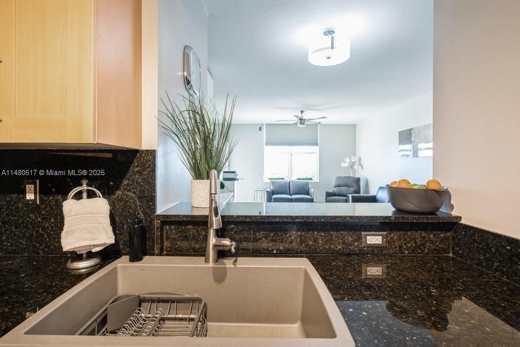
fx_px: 231
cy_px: 174
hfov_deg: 96.7
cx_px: 260
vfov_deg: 73.7
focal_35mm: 16
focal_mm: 16
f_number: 8
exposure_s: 1/3
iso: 250
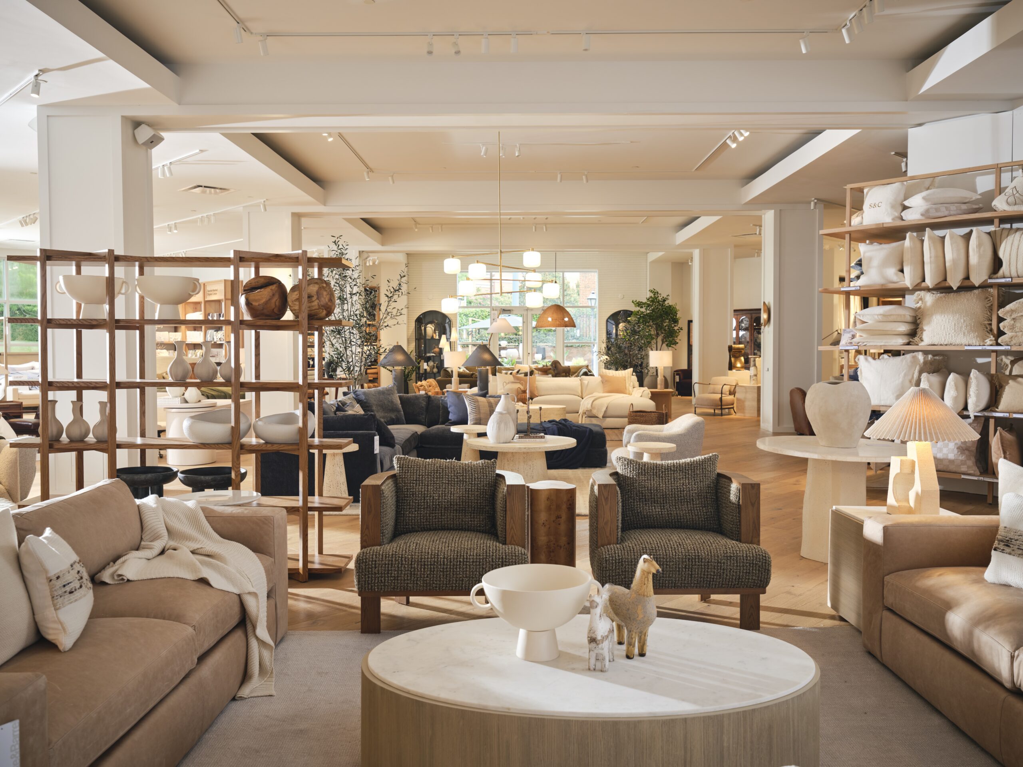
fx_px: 827
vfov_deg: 49.7
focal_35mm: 28
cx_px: 512
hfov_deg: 63.4
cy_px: 384
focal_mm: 35
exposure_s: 1/25
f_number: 5.6
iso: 320
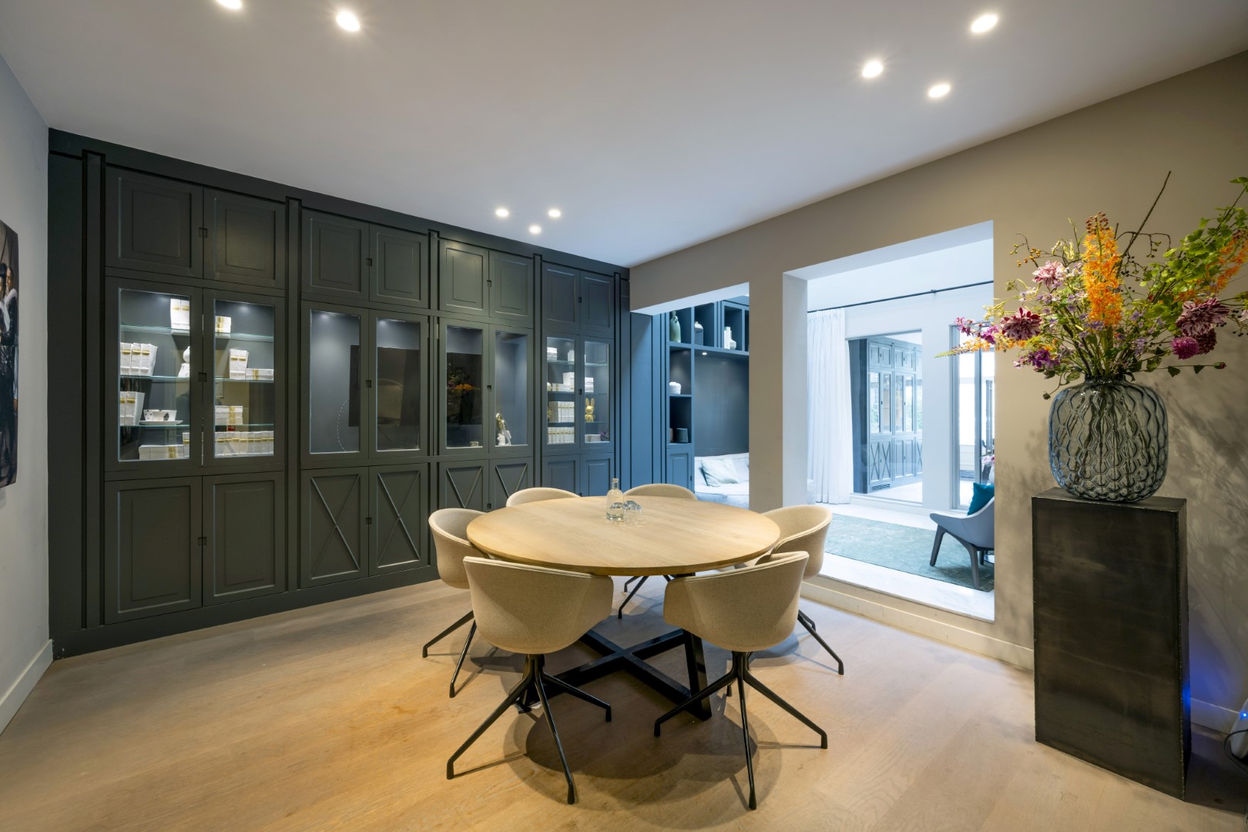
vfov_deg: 81.2
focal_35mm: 14
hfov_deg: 104.3
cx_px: 624
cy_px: 416
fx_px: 485
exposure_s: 2.5
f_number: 9
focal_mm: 14
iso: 100
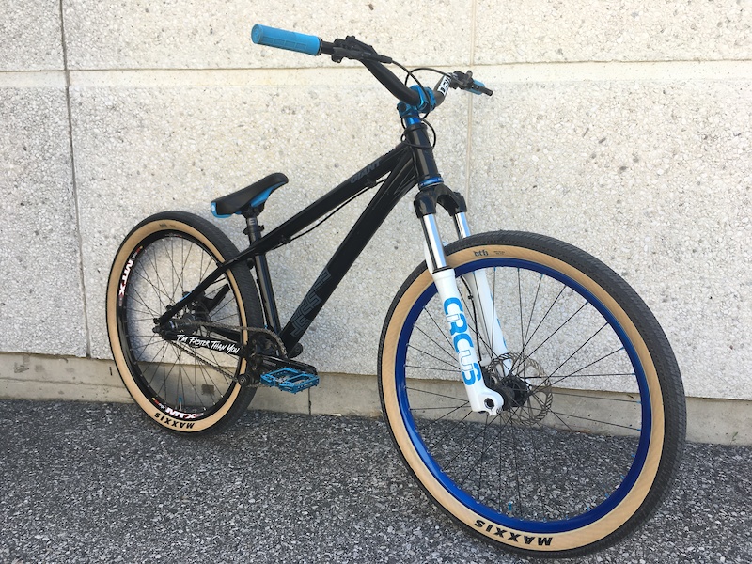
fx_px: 630
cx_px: 376
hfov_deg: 61.7
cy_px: 282
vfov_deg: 48.2
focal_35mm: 29
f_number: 2.2
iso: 25
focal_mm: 4.15
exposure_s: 1/184
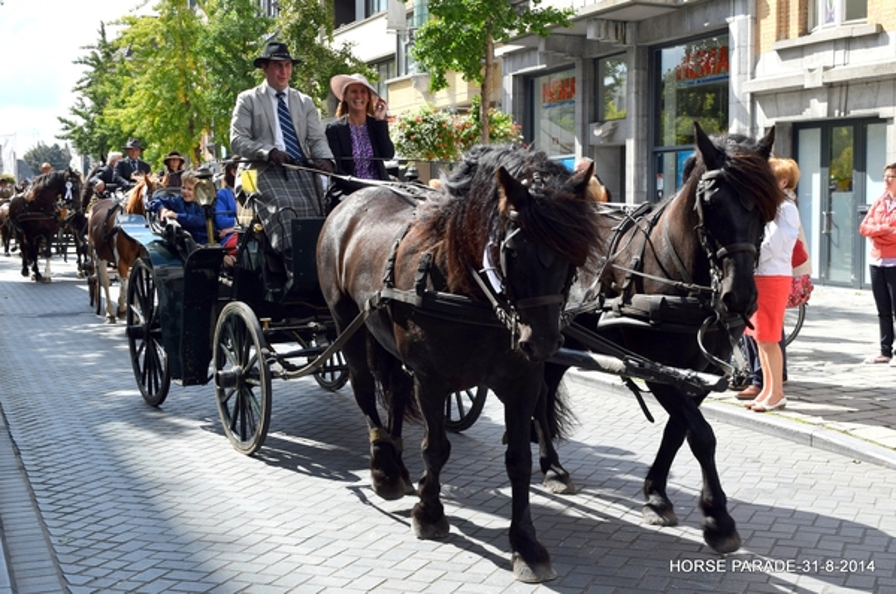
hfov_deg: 46.5
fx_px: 1044
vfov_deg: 31.8
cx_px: 448
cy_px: 297
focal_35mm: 42
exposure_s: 1/250
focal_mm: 28
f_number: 8
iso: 100
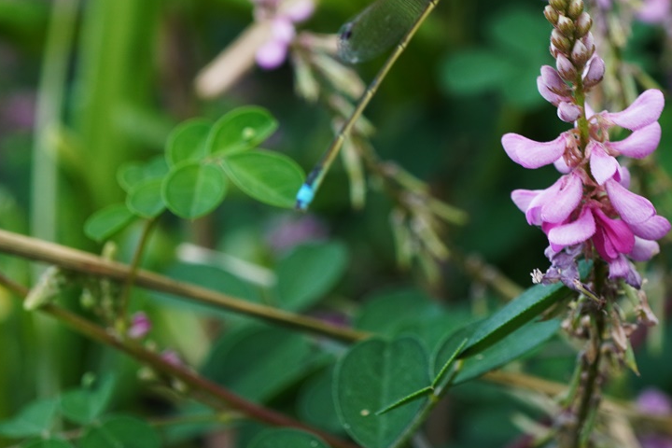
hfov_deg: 20.4
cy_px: 27
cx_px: 404
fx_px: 1867
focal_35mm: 100
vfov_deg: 13.5
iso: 160
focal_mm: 30
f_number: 8
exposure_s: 1/50
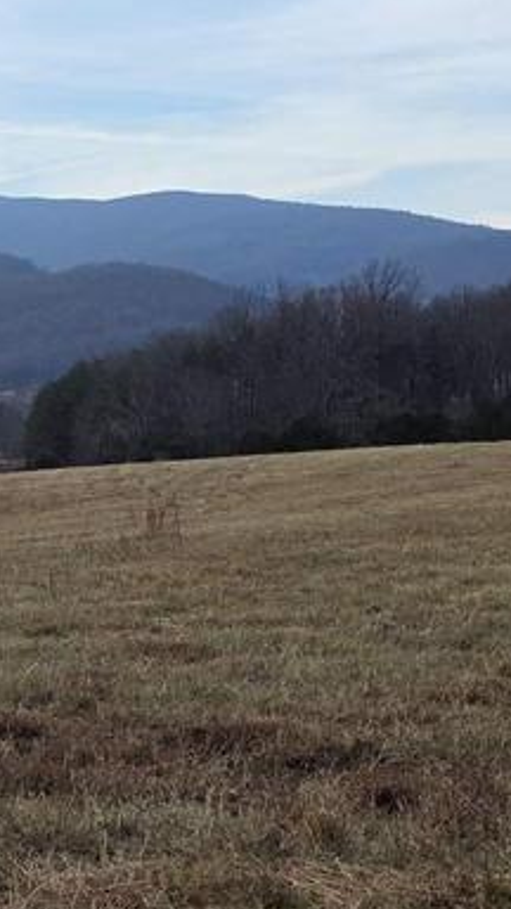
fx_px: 2264
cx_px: -284
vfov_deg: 22.7
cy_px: 388
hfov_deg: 12.2
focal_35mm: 94
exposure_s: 1/1445
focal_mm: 6.3
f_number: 1.7
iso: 80
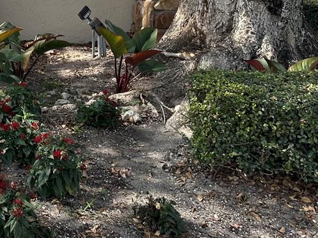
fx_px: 680
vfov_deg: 19.1
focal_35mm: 74
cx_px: -12
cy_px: -25
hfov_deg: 24.9
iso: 80
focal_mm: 6.86
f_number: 1.78
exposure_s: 1/2299
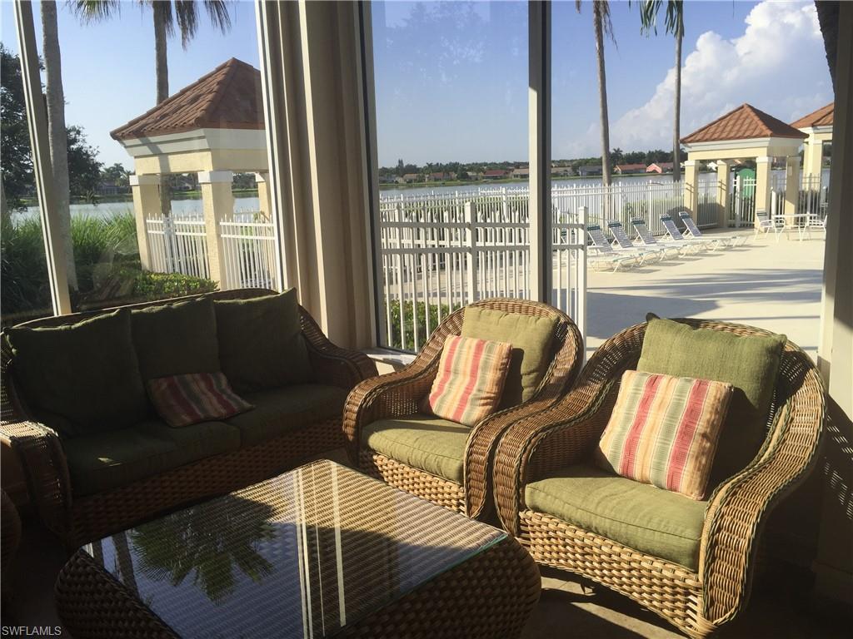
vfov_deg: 48.2
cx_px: 426
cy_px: 320
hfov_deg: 61.7
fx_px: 715
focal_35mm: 29
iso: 32
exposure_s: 1/181
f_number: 2.2
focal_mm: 4.15
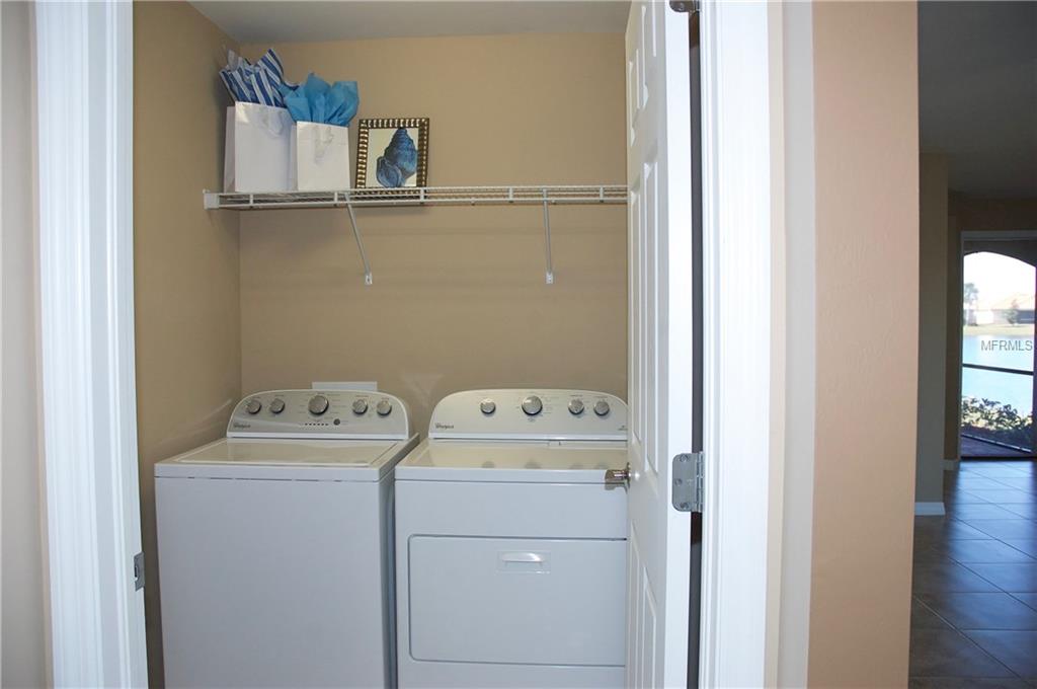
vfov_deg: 47.8
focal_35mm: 27
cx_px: 518
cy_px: 344
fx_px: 777
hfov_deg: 67.4
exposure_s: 1/100
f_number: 5.6
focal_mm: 18
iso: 640
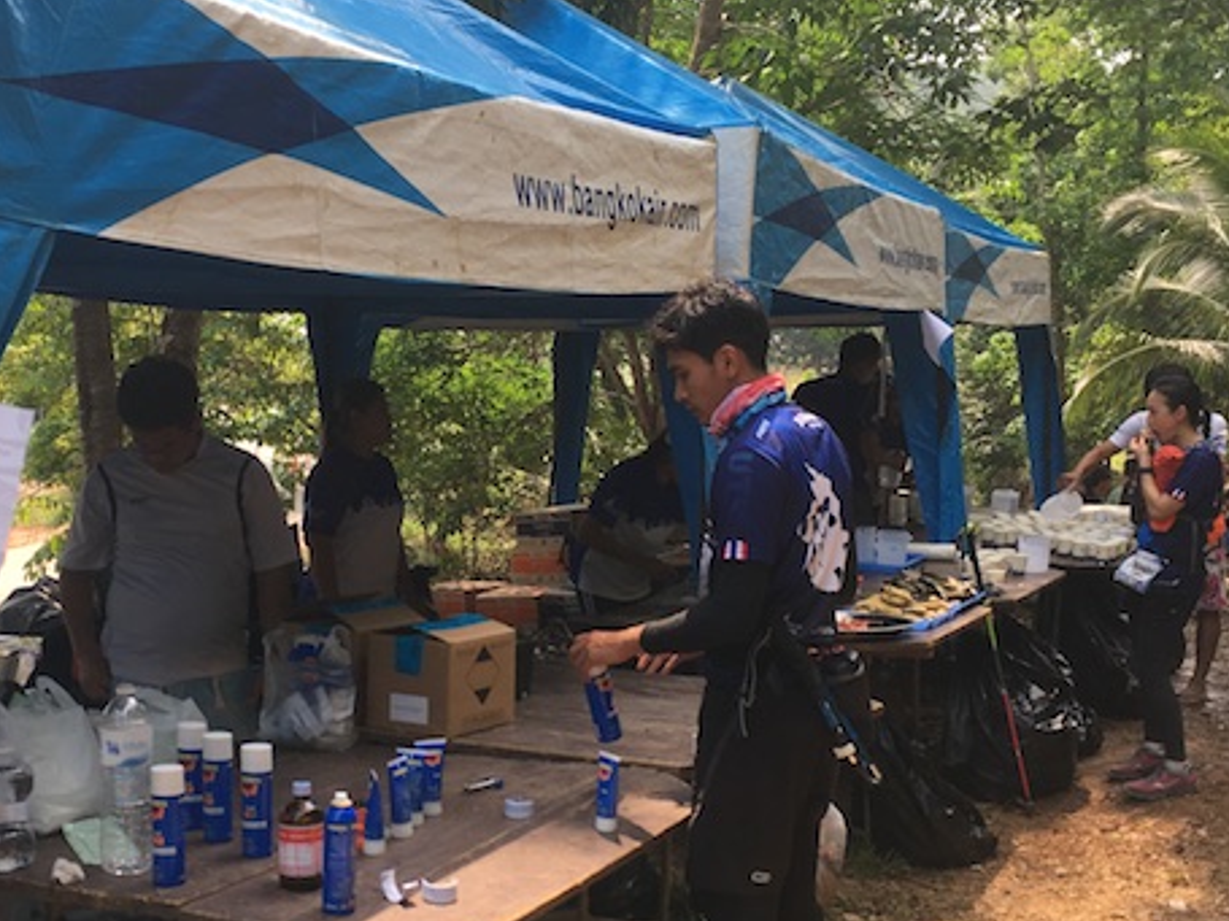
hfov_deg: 37.4
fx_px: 1810
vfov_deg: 28.5
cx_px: 505
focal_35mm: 51
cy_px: 554
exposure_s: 1/420
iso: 25
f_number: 2.2
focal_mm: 4.15
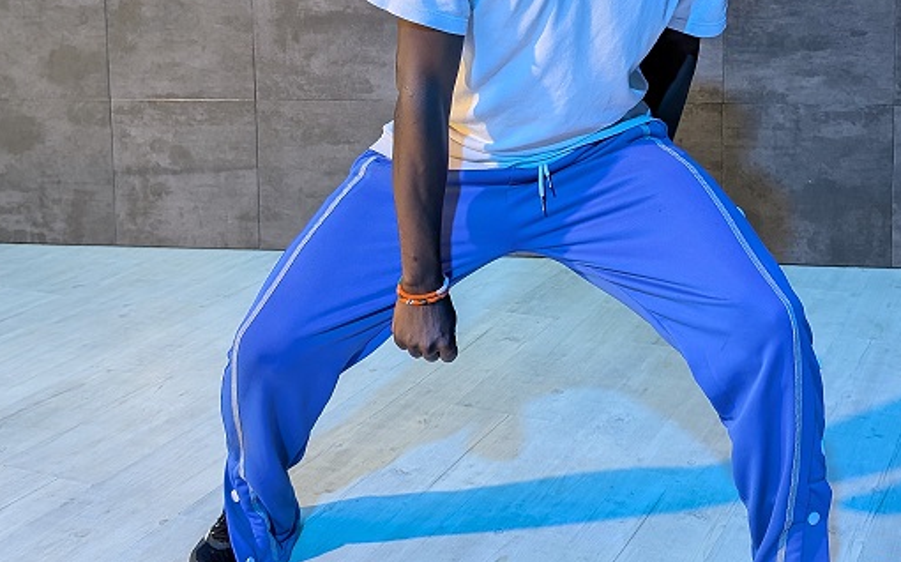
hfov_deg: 39.6
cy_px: 62
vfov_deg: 24.6
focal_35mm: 51
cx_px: 429
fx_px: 1251
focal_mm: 6.9
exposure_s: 1/55.8
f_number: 1.68
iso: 329
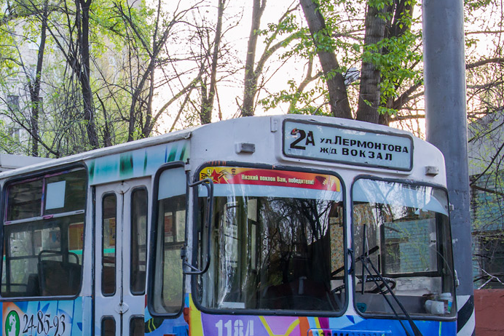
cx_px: 114
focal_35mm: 78
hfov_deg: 25.6
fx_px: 1092
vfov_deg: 17.4
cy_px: 257
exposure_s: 1/30
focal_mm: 30
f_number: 6.3
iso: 400
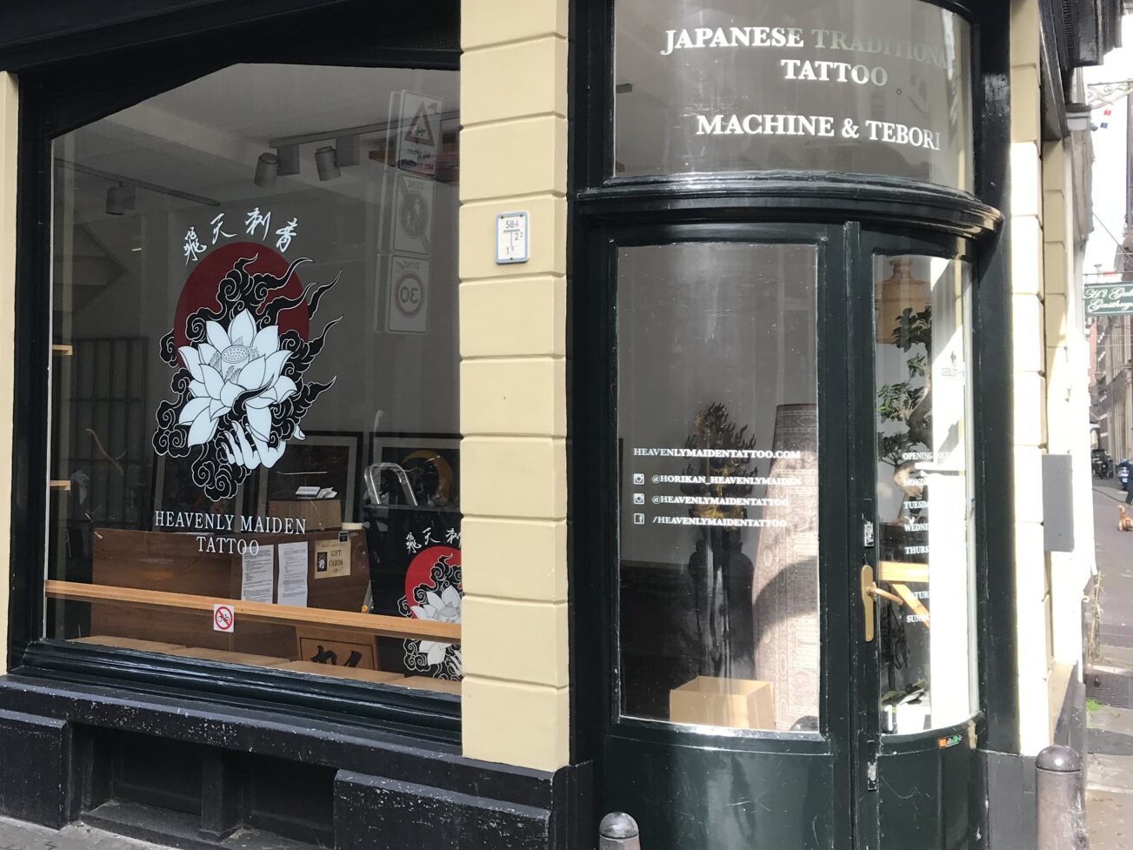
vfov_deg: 32.8
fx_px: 1440
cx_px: 319
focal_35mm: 44
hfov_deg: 42.0
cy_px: 352
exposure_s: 1/479
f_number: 1.8
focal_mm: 3.99
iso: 20
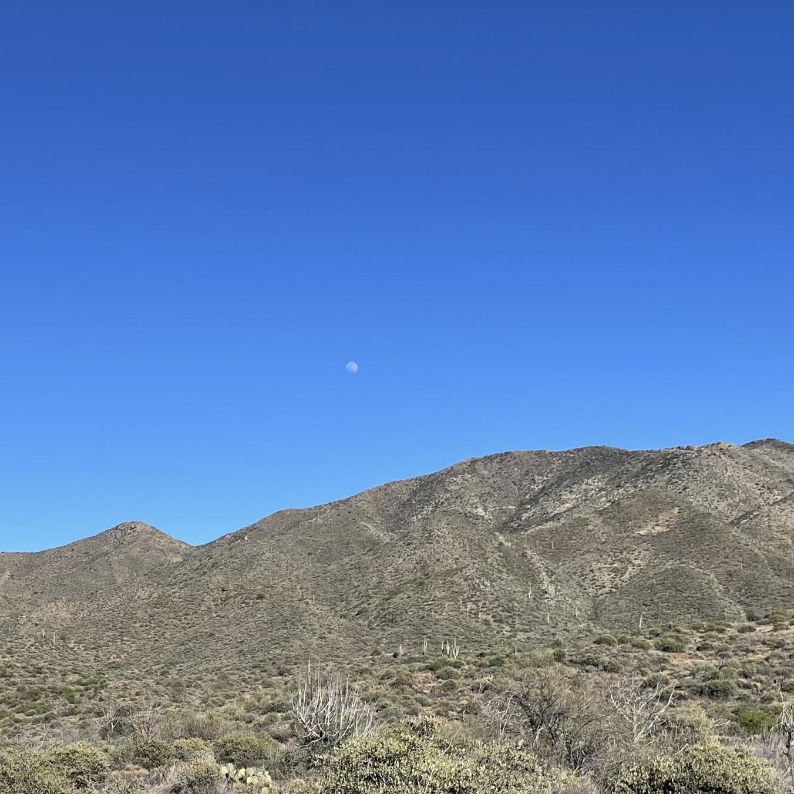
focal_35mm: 51
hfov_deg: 32.7
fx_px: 1323
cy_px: 640
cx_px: 196
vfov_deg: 32.4
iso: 32
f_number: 1.6
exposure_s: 1/4000
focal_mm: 4.2
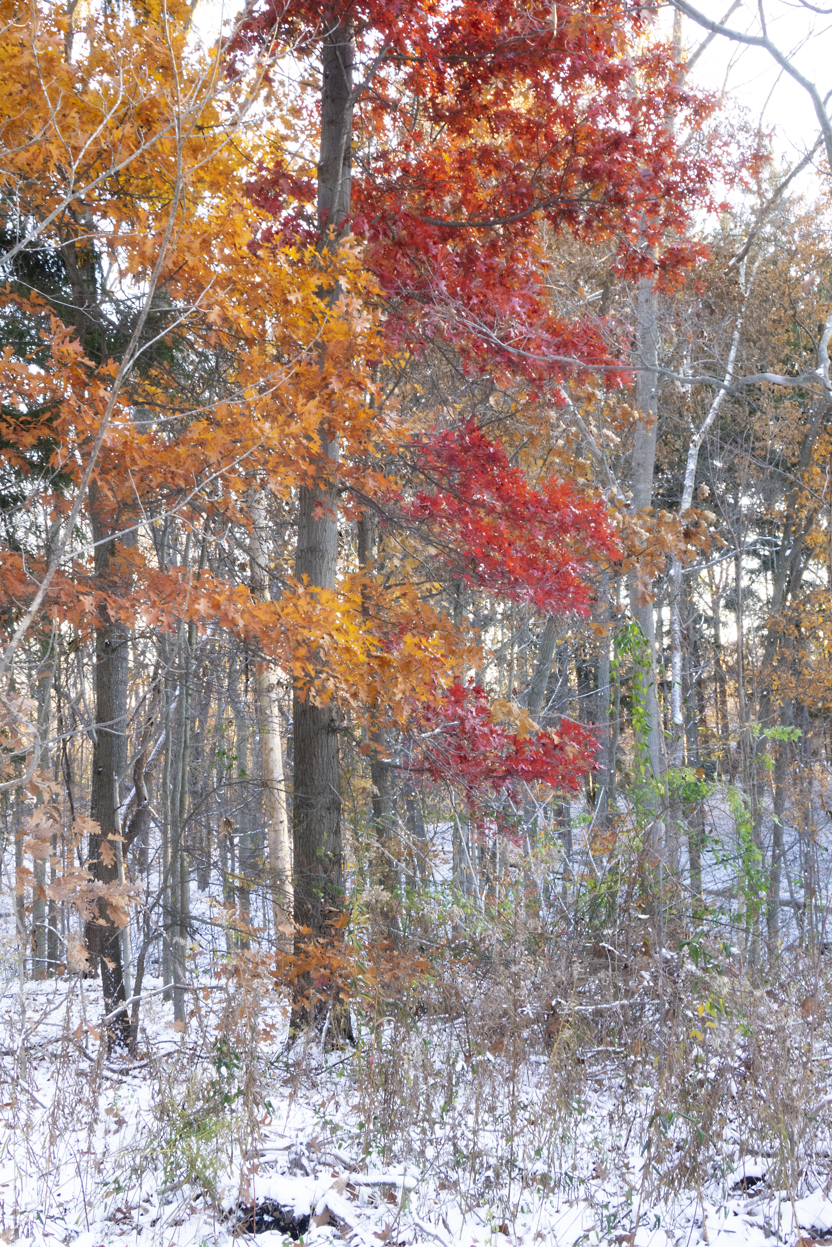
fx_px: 1664
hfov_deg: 28.1
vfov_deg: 41.1
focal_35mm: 48
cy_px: 624
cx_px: 416
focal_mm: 17.48
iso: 320
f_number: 10
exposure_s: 1/8
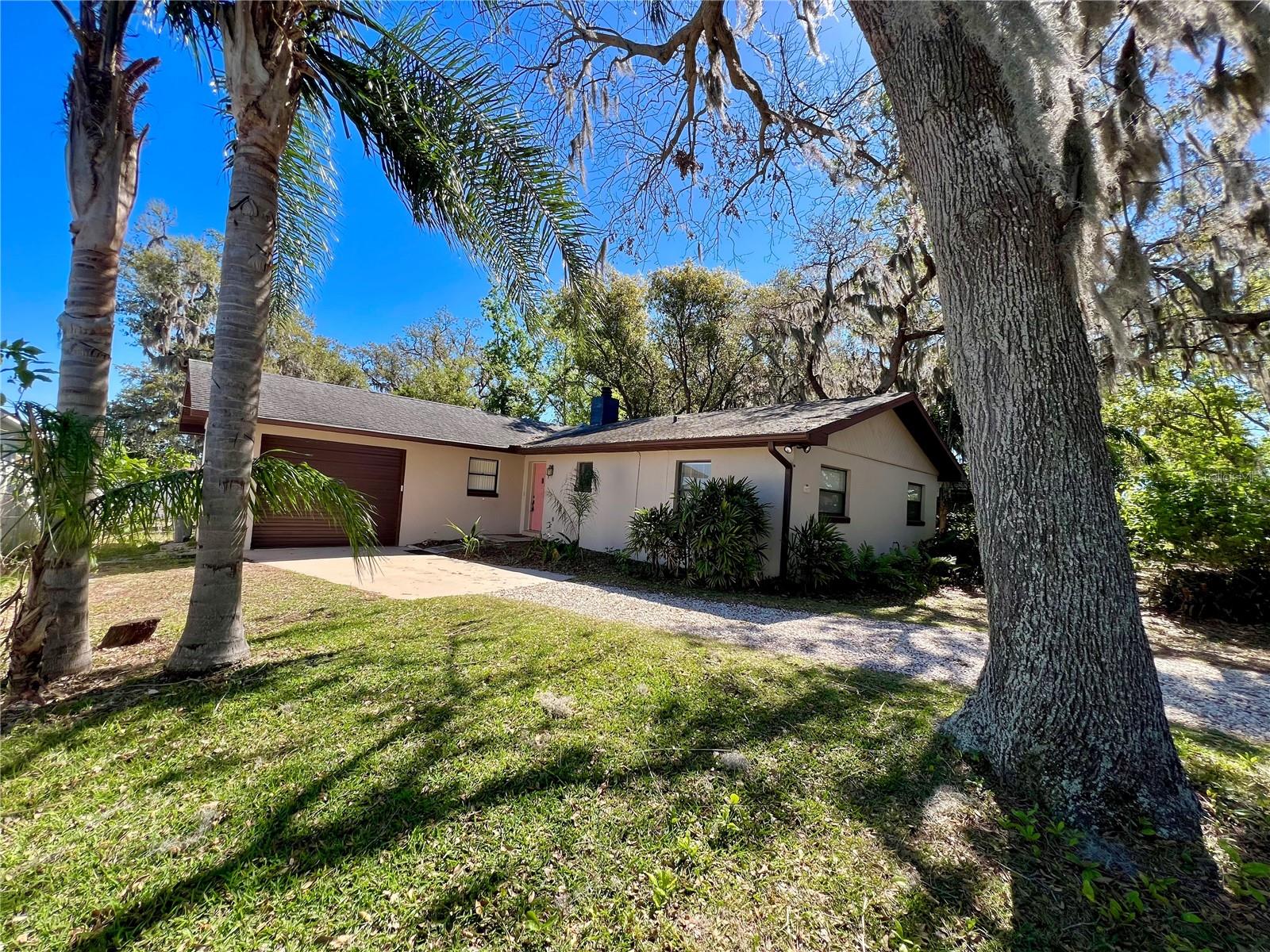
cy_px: 476
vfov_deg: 89.9
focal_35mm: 13
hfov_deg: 106.2
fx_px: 477
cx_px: 635
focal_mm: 1.57
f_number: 1.8
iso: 32
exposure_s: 1/605
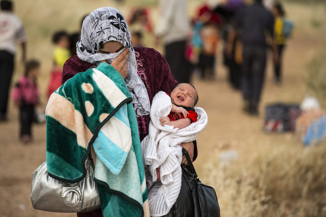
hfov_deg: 10.3
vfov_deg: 6.9
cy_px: 108
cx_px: 163
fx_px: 1812
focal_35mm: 200
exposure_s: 1/400
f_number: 4
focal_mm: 200
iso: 500
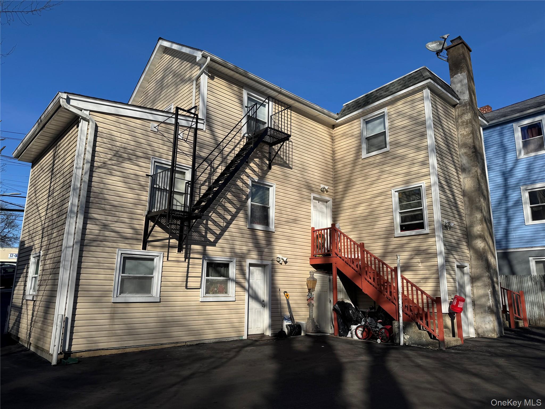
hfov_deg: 71.6
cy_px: 204
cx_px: 272
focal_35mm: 24
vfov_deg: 56.8
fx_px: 378
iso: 80
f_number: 1.78
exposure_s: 1/5814
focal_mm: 6.76
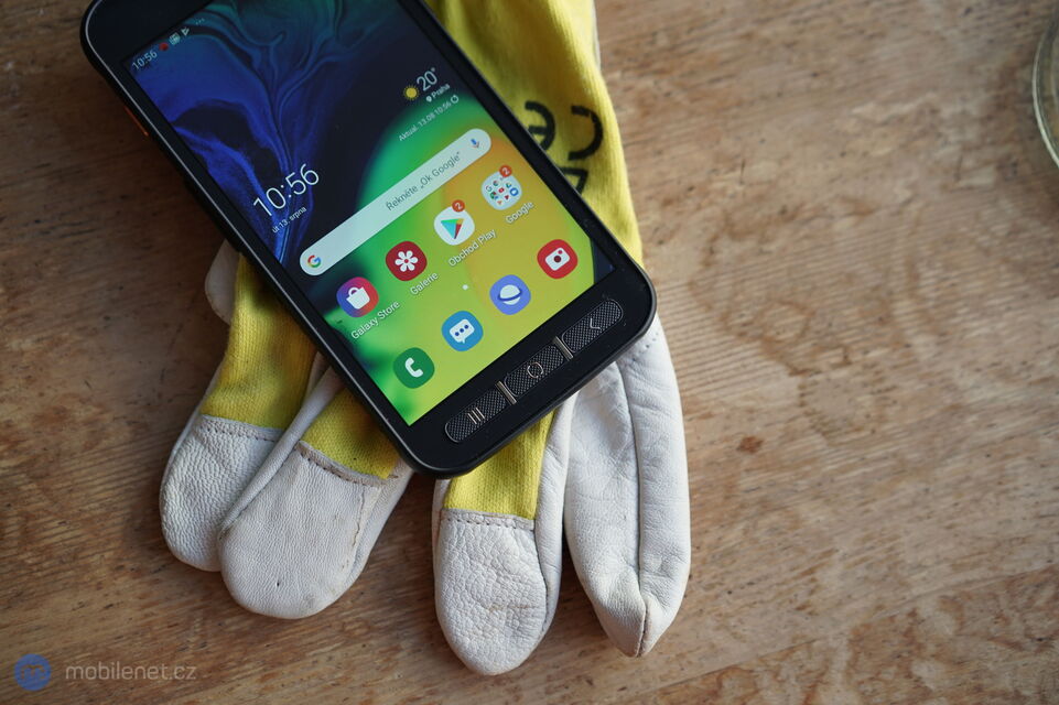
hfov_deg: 36.3
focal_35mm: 55
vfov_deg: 24.6
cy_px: 352
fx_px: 1617
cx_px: 530
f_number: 3.2
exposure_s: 1/125
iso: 160
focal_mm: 55
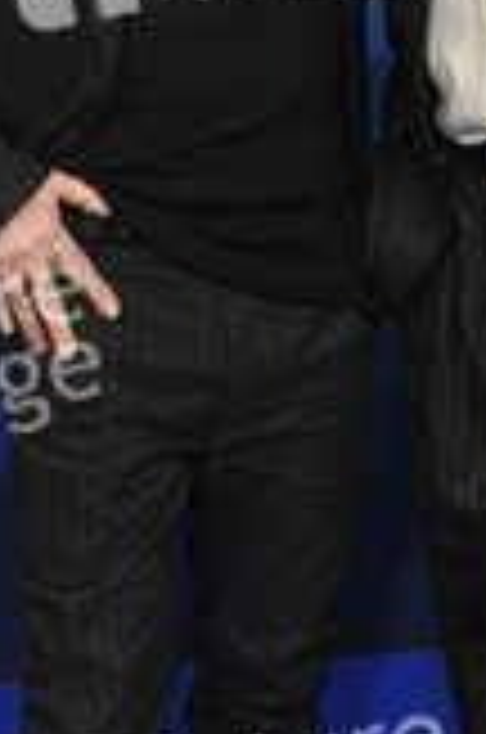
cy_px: 149
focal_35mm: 113
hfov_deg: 12.0
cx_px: 360
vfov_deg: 18.0
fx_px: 2298
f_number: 4
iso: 800
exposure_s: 1/320
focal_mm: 46
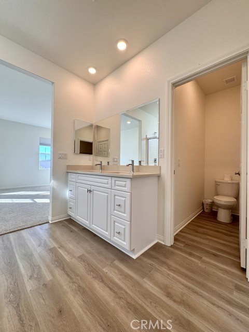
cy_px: 166
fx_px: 134
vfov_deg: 102.1
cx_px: 124
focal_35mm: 14
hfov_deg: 85.7
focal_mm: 2.22
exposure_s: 1/120
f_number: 2.2
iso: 64
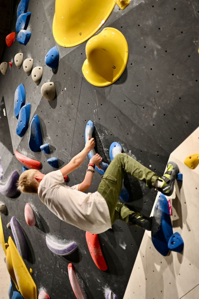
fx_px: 290
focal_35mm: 35
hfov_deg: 37.8
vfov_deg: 54.4
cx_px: 100
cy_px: 150
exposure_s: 1/40
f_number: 1.4
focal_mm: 35
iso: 110
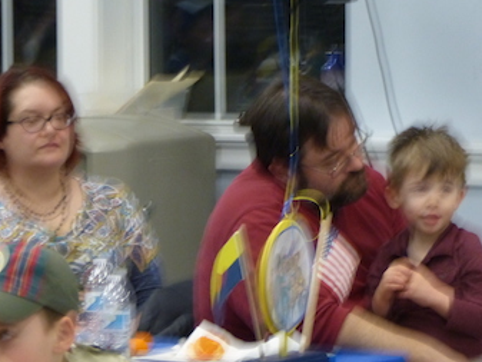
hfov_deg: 6.6
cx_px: 222
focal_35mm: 299
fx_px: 4165
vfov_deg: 5.0
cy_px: 173
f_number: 2.8
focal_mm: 34
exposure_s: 1/13
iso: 400
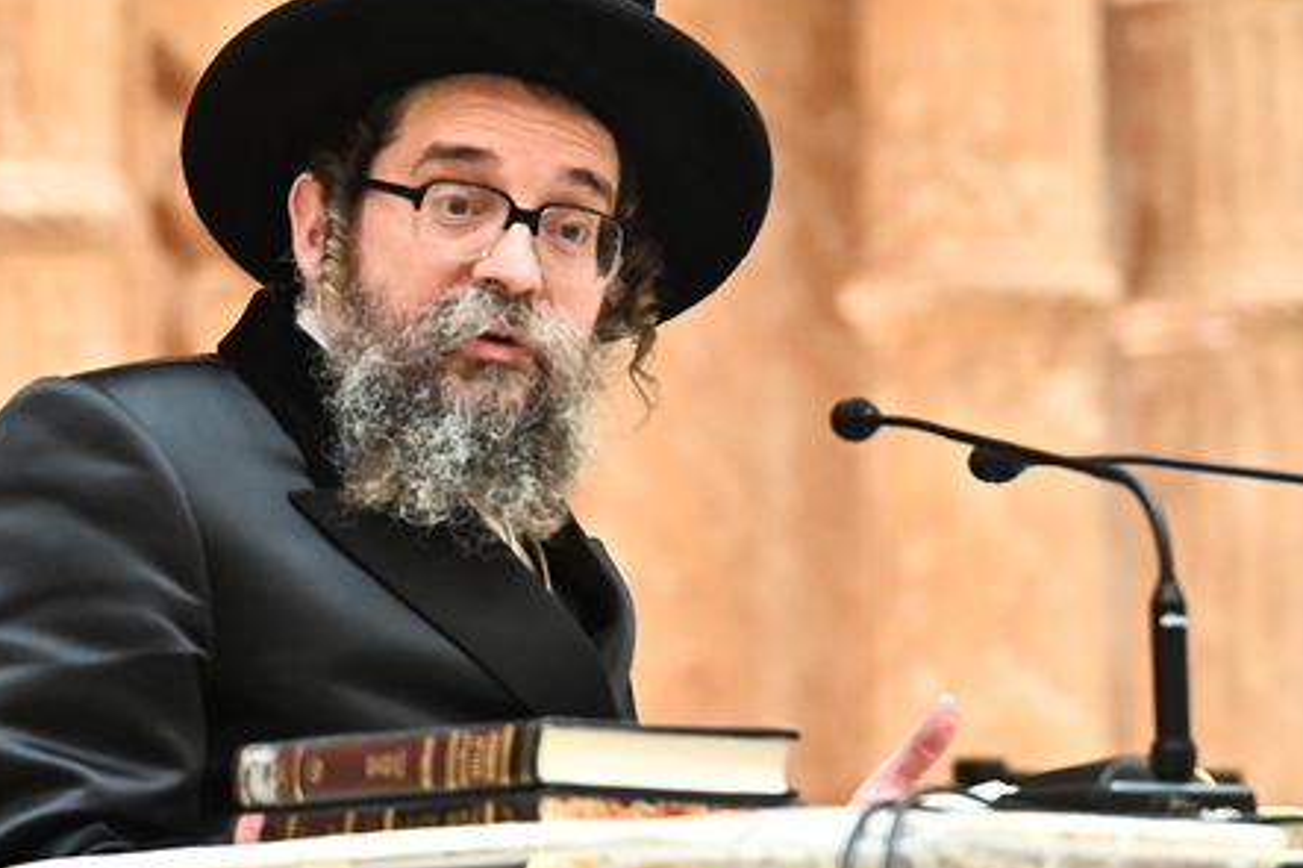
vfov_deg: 2.2
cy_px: 449
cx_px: 397
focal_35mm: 632
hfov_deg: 3.3
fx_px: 22865
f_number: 4
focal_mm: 200
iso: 2000
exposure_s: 1/200
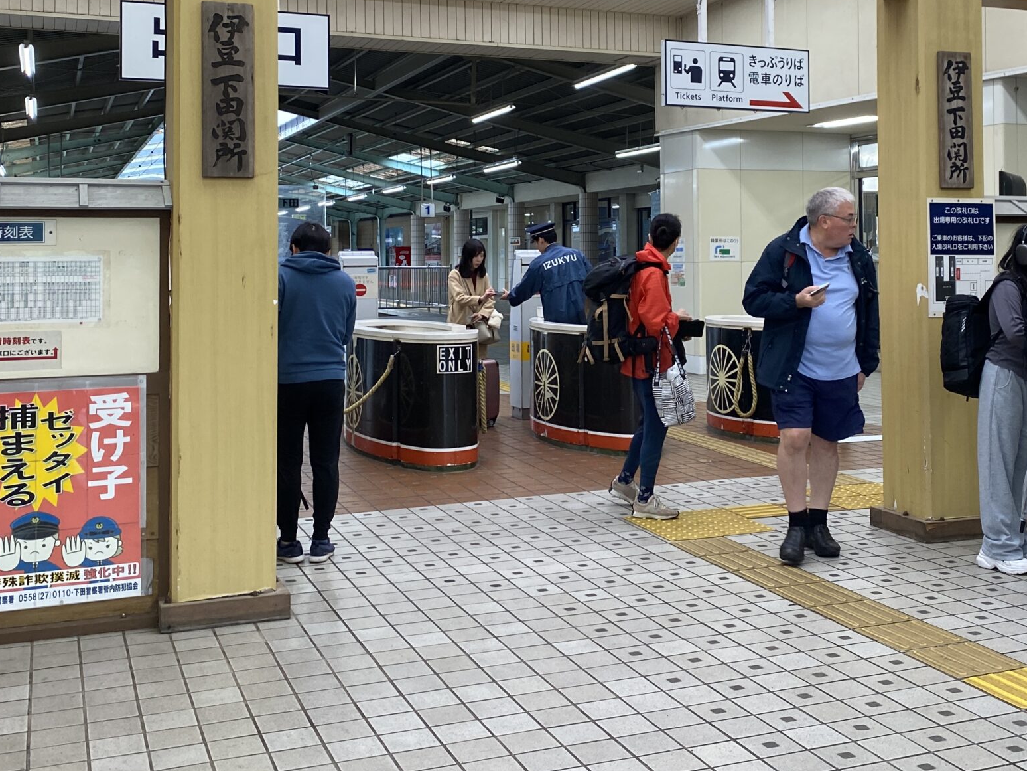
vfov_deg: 33.2
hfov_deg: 43.6
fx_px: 1276
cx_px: 629
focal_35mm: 43
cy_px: 235
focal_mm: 4.25
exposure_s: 1/100
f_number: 1.8
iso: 100
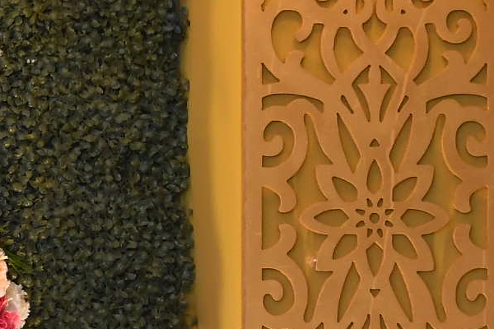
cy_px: 256
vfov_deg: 5.9
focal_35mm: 234
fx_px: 3211
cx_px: -710
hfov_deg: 8.1
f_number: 5.6
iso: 800
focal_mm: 34
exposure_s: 1/160
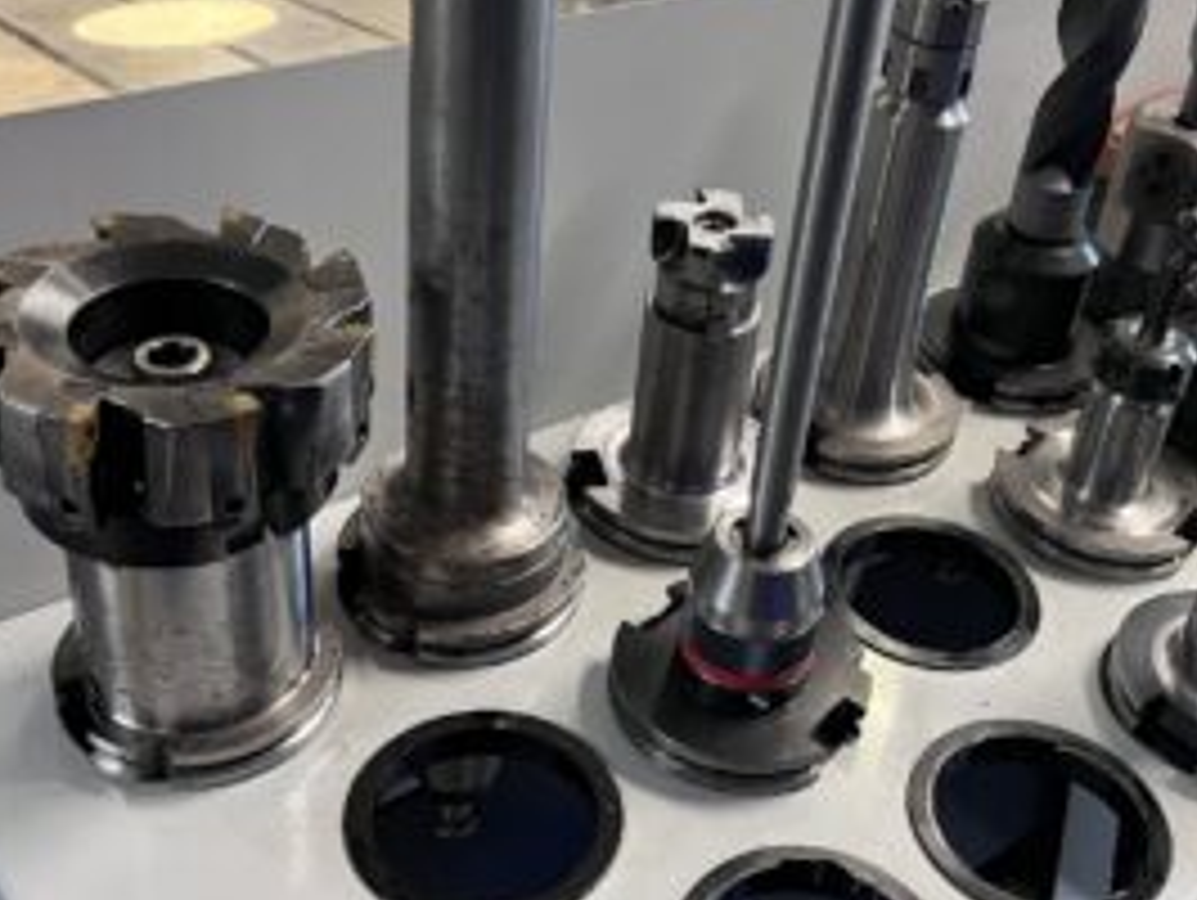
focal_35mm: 44
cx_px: 706
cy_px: 374
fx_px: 1523
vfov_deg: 32.9
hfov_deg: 42.7
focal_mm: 5.1
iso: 400
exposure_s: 1/50
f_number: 1.6
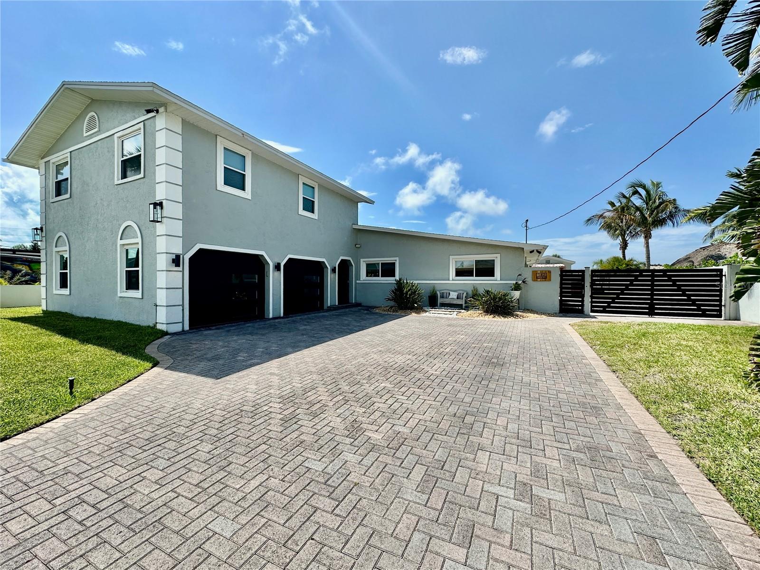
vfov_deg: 85.7
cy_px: 285
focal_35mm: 14
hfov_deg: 102.1
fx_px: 307
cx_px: 380
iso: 50
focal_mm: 2.22
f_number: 2.2
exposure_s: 1/2132
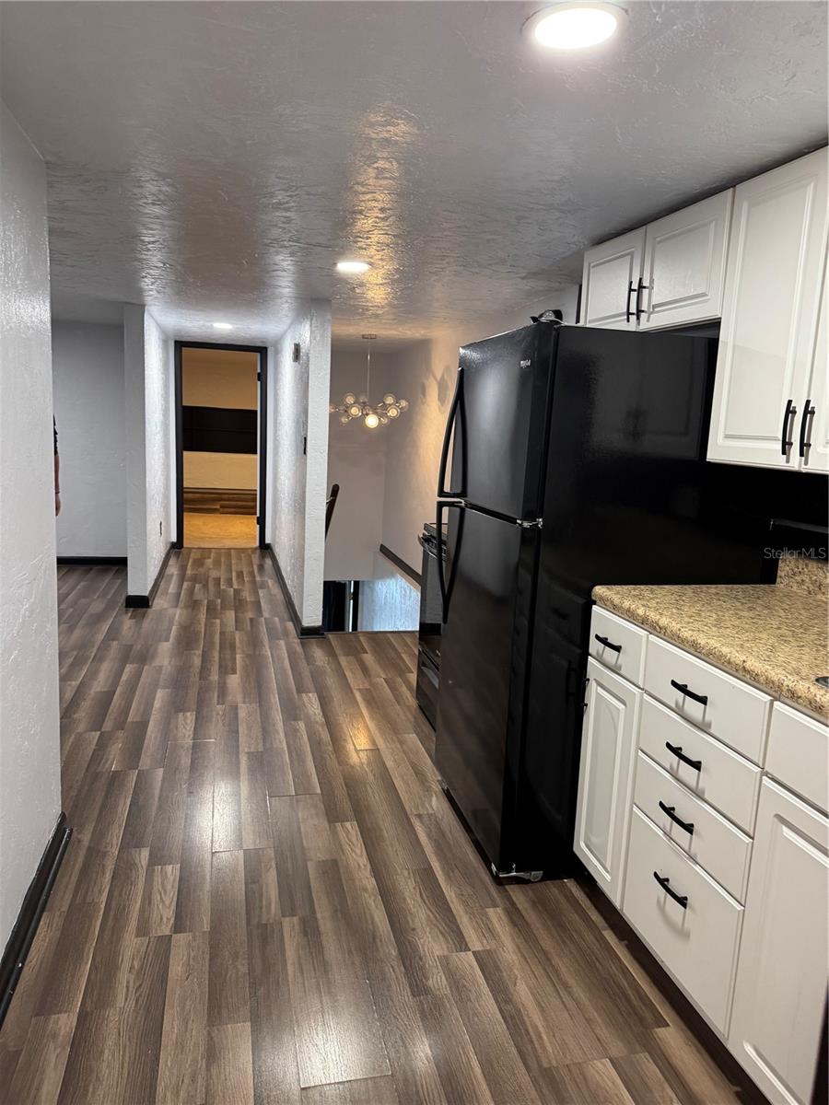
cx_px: 414
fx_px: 766
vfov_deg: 71.6
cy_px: 552
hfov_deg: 56.8
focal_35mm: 24
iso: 250
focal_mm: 6.76
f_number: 1.78
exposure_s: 1/60
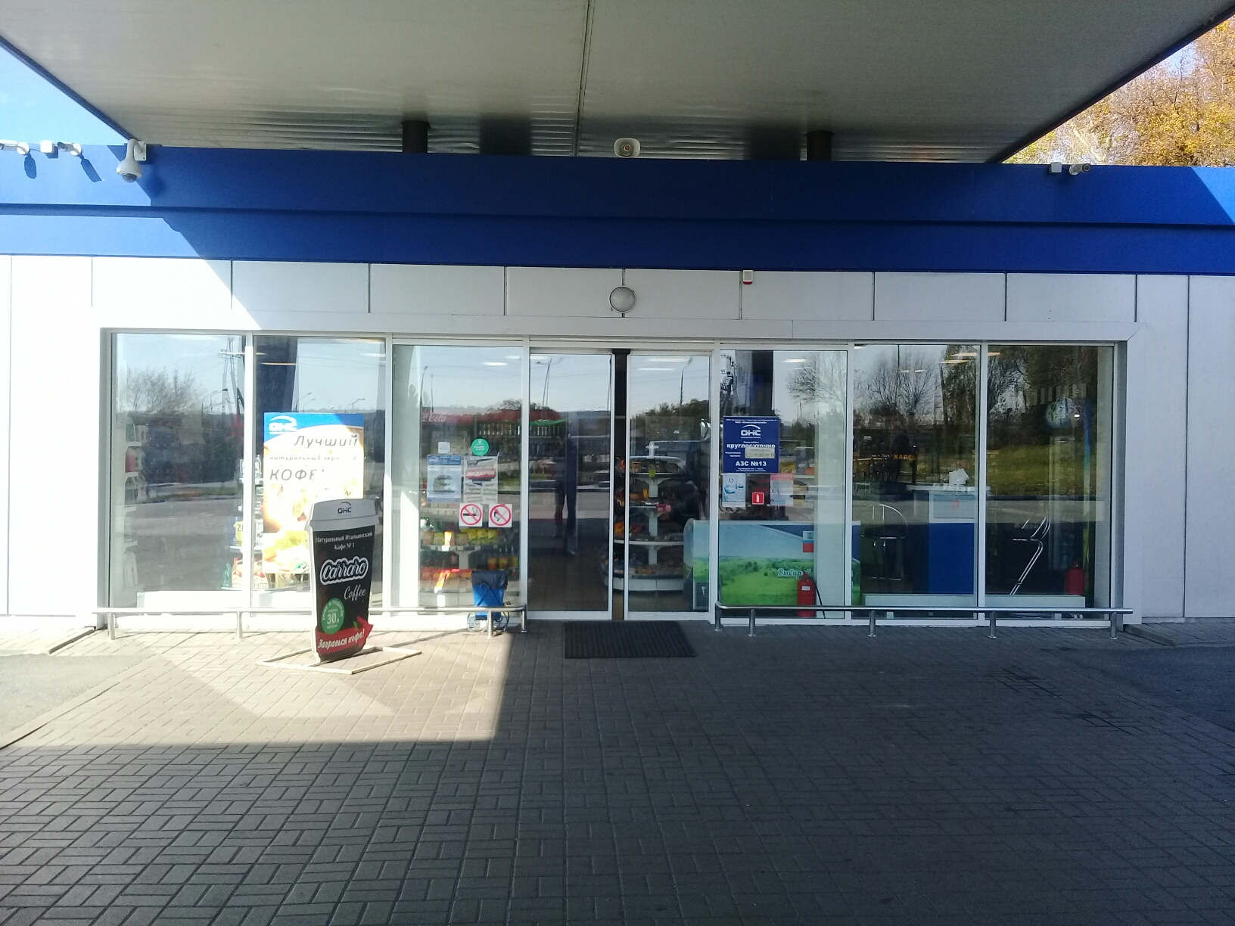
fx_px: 1106
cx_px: 618
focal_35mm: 31
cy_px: 463
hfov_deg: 58.4
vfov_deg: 45.4
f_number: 2.2
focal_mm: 3.3
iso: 50
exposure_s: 1/492
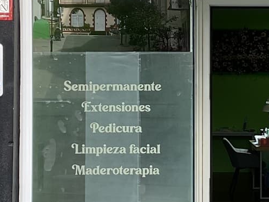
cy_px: 71
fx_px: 871
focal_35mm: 112
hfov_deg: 17.4
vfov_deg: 13.2
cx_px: 215
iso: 16
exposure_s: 1/188
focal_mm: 3
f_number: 1.8
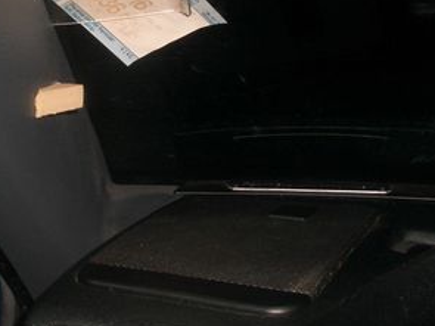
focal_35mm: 76
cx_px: 150
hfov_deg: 25.6
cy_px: 108
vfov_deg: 19.3
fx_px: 955
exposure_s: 1/60
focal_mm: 5.8
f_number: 4.3
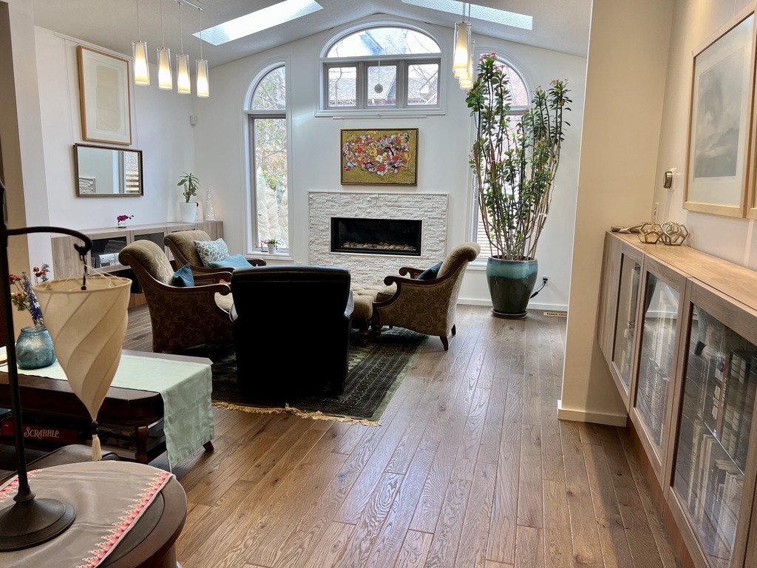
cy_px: 284
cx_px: 378
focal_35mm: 26
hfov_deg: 67.3
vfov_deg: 53.1
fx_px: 569
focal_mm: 5.7
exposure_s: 1/120
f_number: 1.5
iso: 50
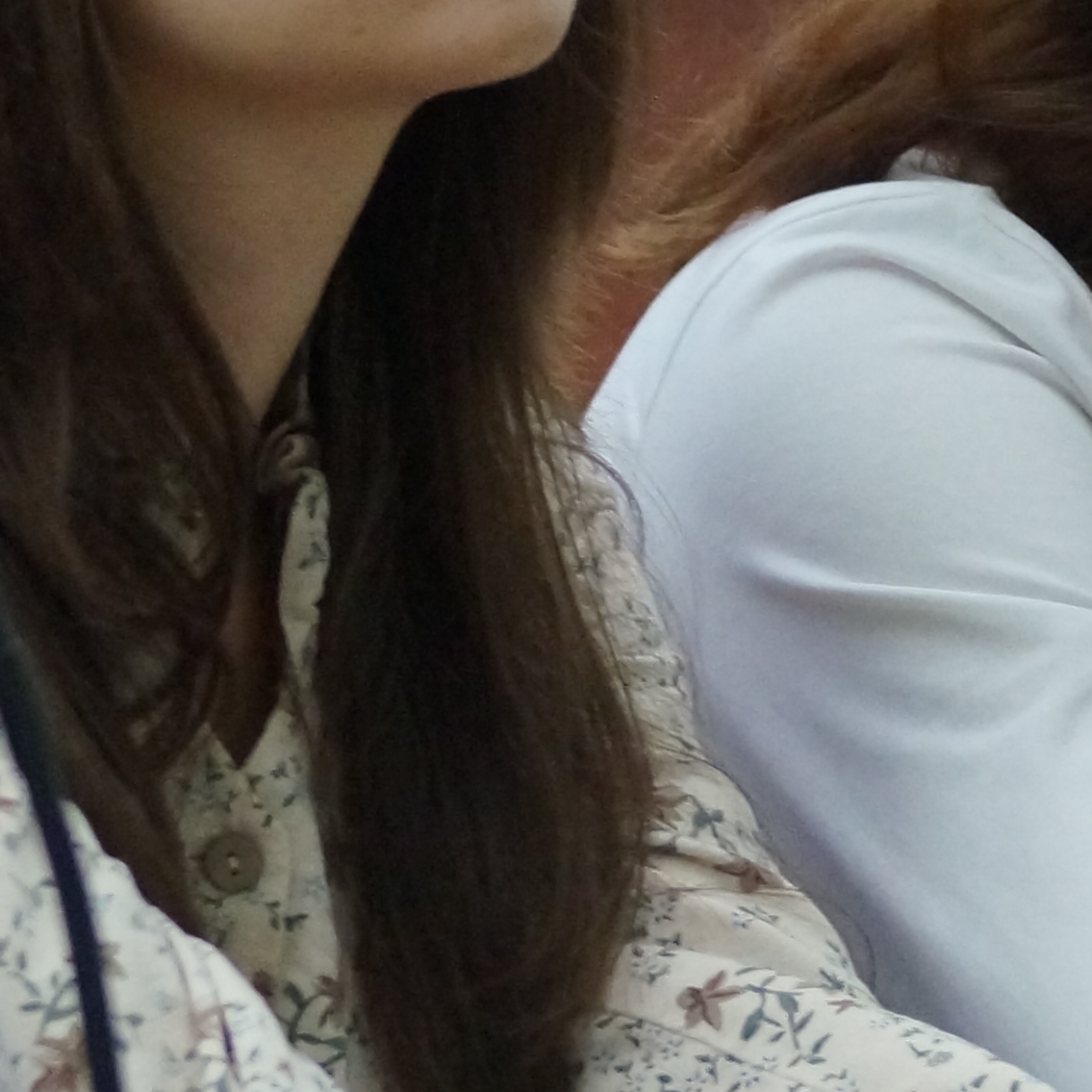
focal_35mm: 496
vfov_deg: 3.5
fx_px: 17702
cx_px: 1200
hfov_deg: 3.5
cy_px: 503
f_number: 4
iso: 2000
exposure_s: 1/160
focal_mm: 90
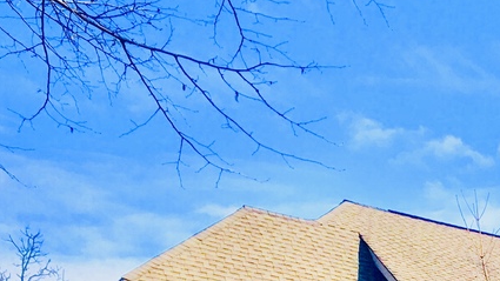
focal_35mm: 107
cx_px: 767
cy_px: 547
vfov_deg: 10.5
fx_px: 1419
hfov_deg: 17.7
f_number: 2.2
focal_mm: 4.15
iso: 25
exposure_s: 1/1326
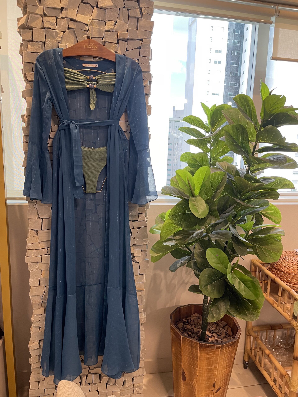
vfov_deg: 69.4
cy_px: 198
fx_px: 287
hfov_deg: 54.9
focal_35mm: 25
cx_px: 149
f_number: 1.6
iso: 80
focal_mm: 5.1
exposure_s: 1/60
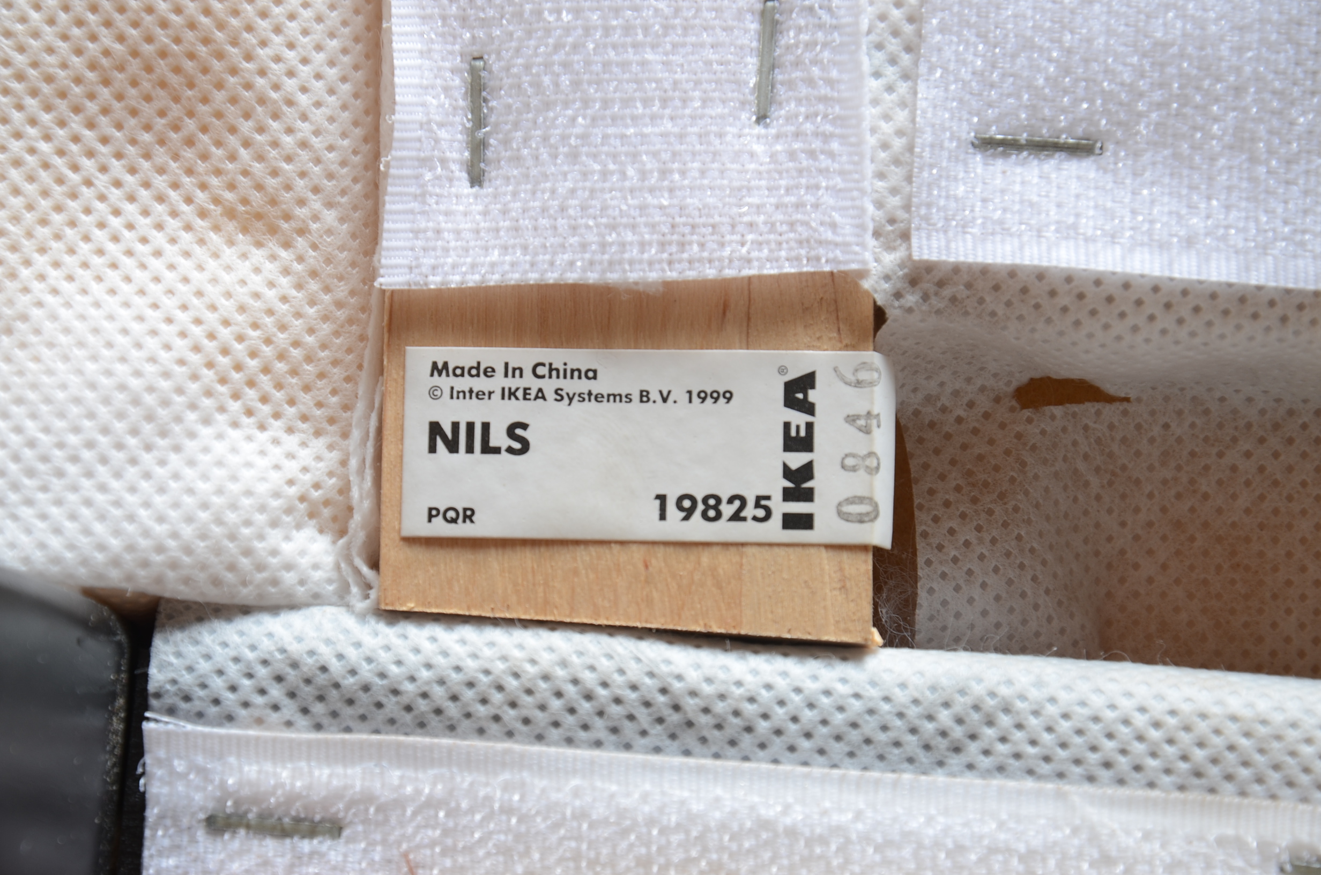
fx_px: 5767
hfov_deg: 13.1
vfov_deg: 8.7
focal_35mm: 158
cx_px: 660
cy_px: 438
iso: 125
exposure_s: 1/80
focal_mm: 105
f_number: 9
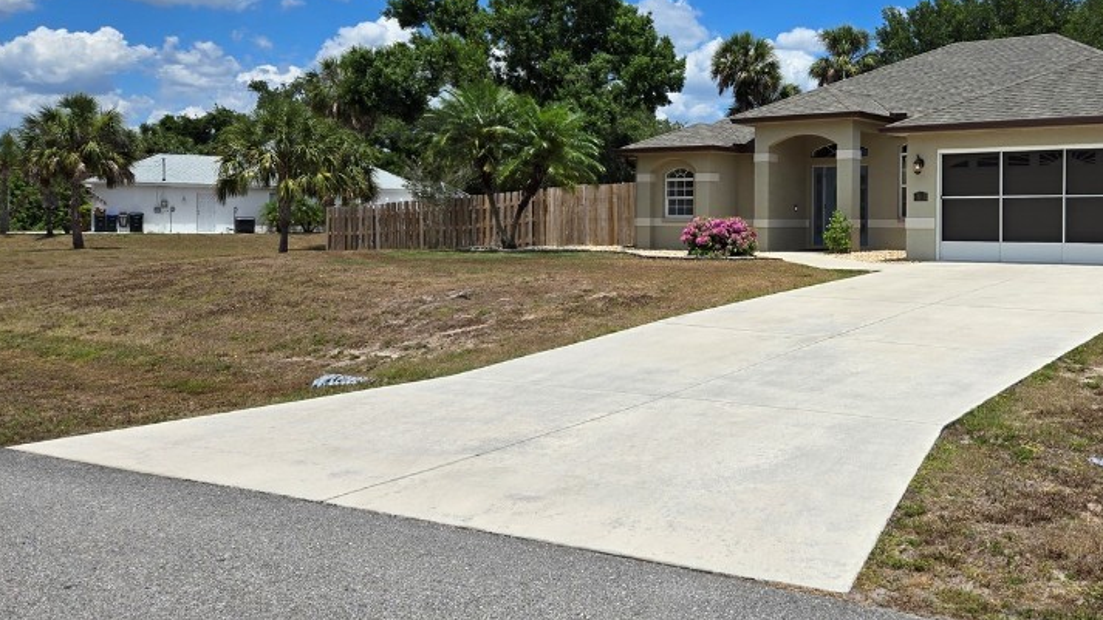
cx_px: 786
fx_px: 1053
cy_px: 227
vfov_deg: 32.7
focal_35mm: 36
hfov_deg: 53.5
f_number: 1.8
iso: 25
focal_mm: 5.4
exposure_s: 1/3502
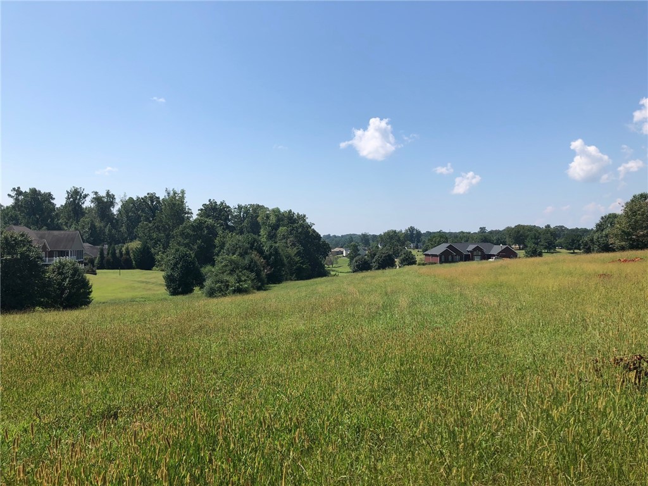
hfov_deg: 61.7
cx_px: 324
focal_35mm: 29
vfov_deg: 48.2
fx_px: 543
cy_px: 243
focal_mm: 3.99
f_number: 1.8
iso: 20
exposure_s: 1/2433
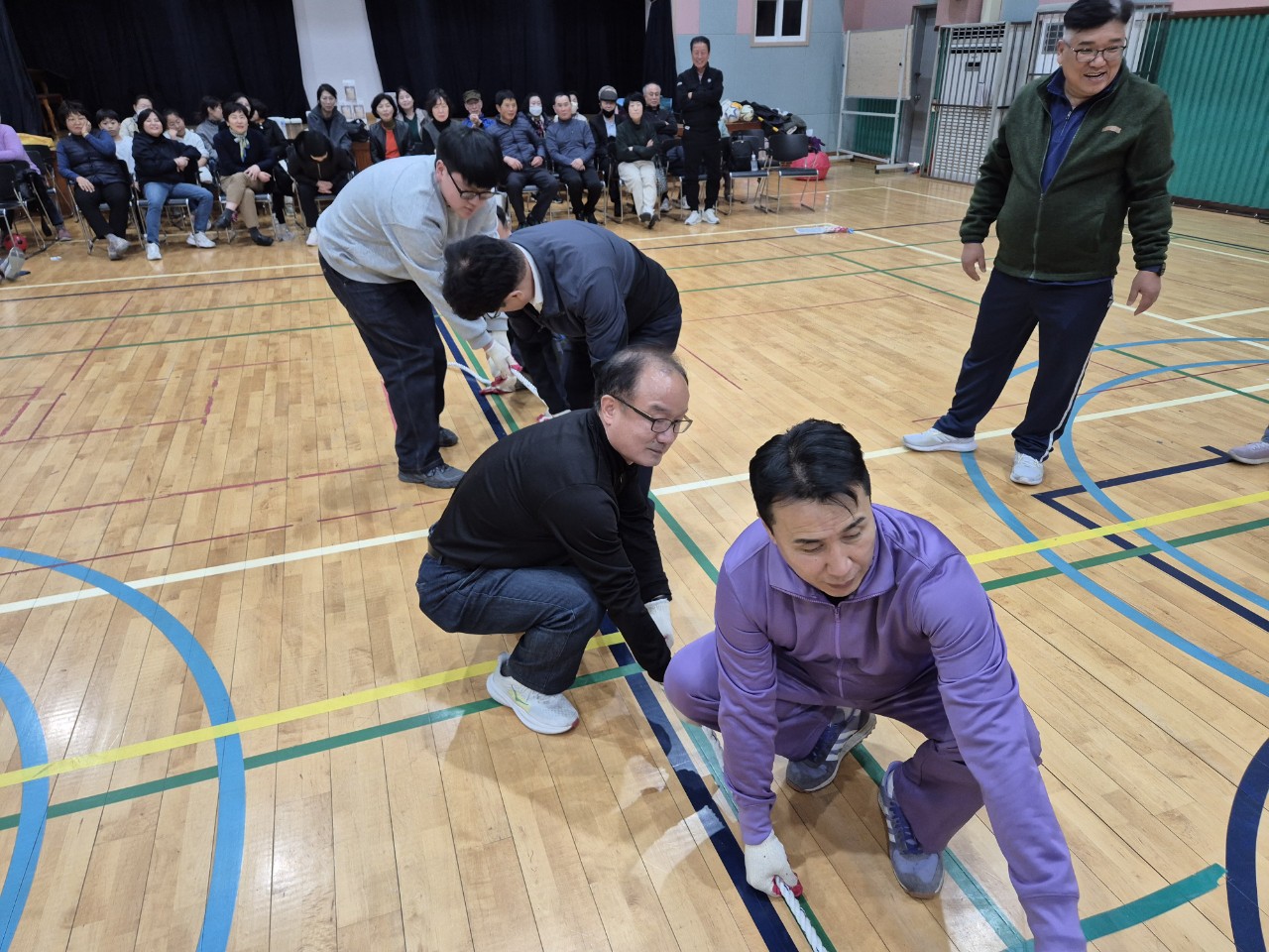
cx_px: 634
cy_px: 476
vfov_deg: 58.9
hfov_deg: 73.9
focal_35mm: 23
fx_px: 843
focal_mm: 5.4
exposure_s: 1/120
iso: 320
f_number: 1.8
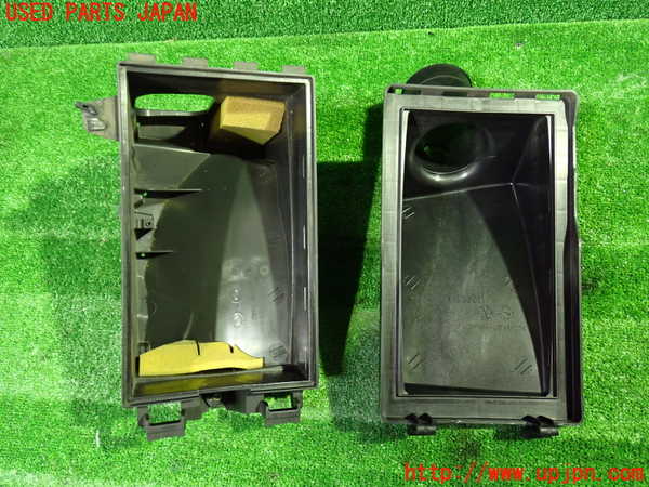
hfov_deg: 60.0
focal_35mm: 30
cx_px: 324
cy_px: 244
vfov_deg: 46.8
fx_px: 562
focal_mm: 5.4
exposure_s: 1/20
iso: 800
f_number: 2.3
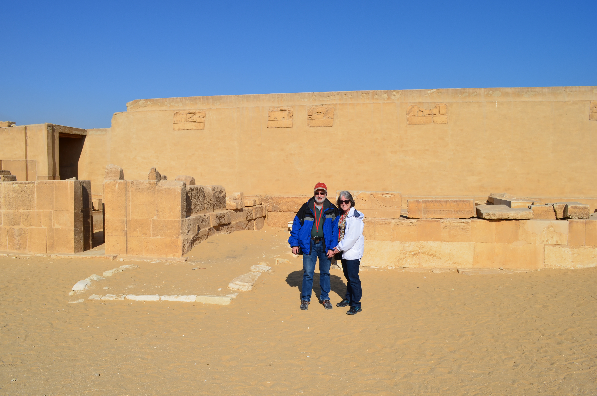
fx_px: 447
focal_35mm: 27
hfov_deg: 67.5
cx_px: 298
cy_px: 198
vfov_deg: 47.7
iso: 100
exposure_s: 1/200
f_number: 13
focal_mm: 18
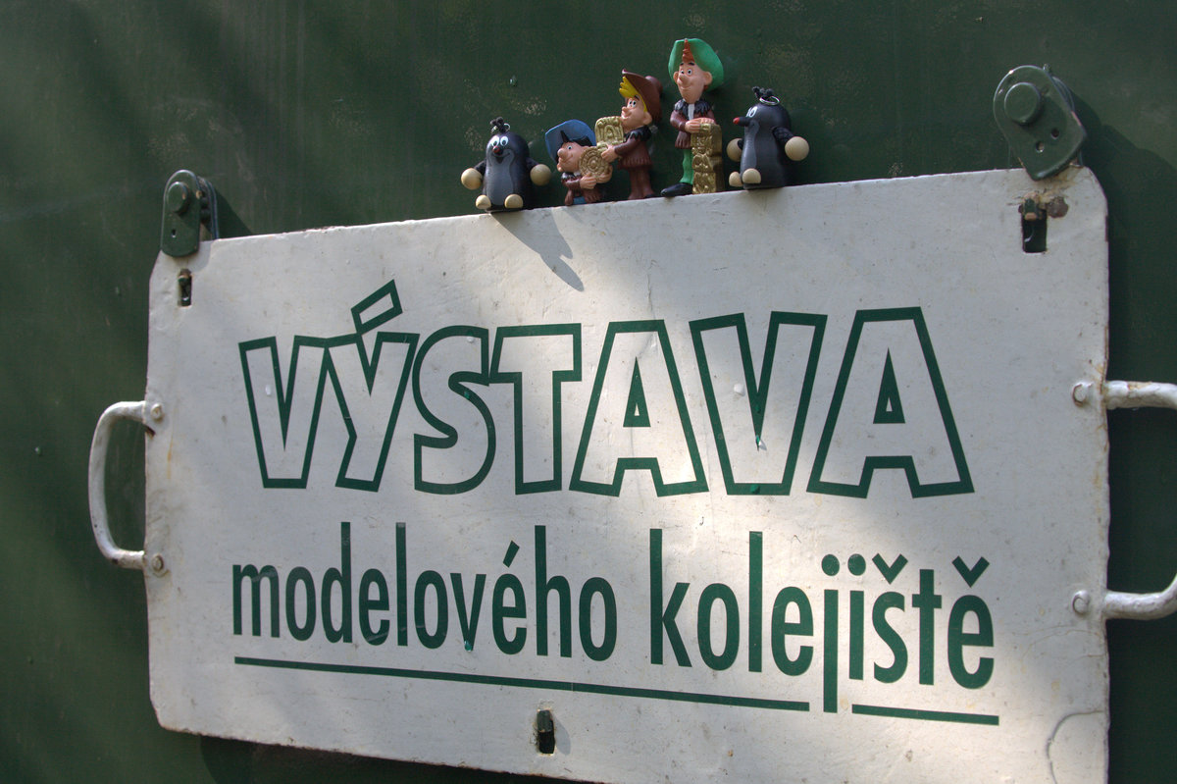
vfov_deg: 20.0
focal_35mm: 68
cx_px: 588
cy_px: 392
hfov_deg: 29.7
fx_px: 2222
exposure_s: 1/125
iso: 500
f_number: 9
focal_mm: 70
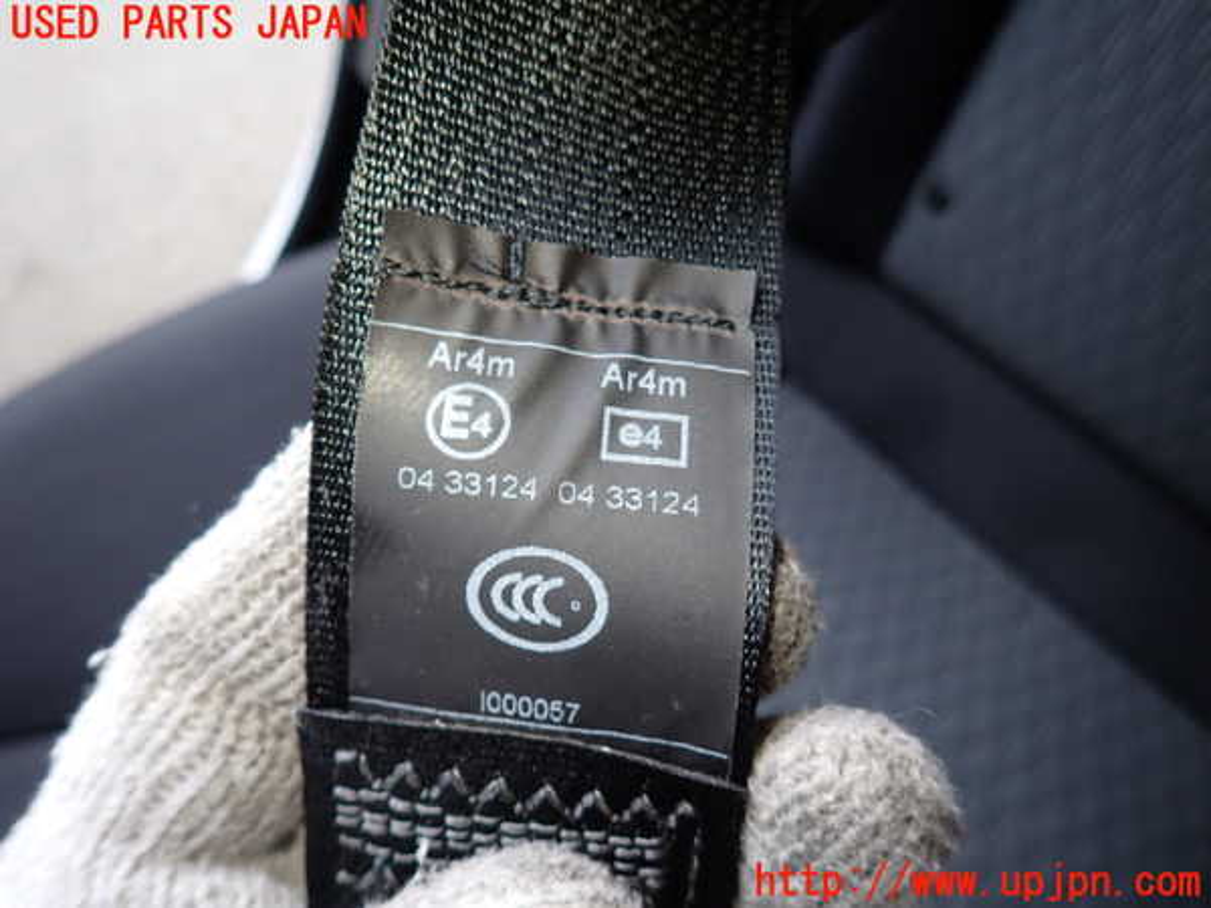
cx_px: 606
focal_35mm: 25
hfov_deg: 69.4
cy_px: 454
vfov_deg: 54.9
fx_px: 875
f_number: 2
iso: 125
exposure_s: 1/60
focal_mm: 4.5
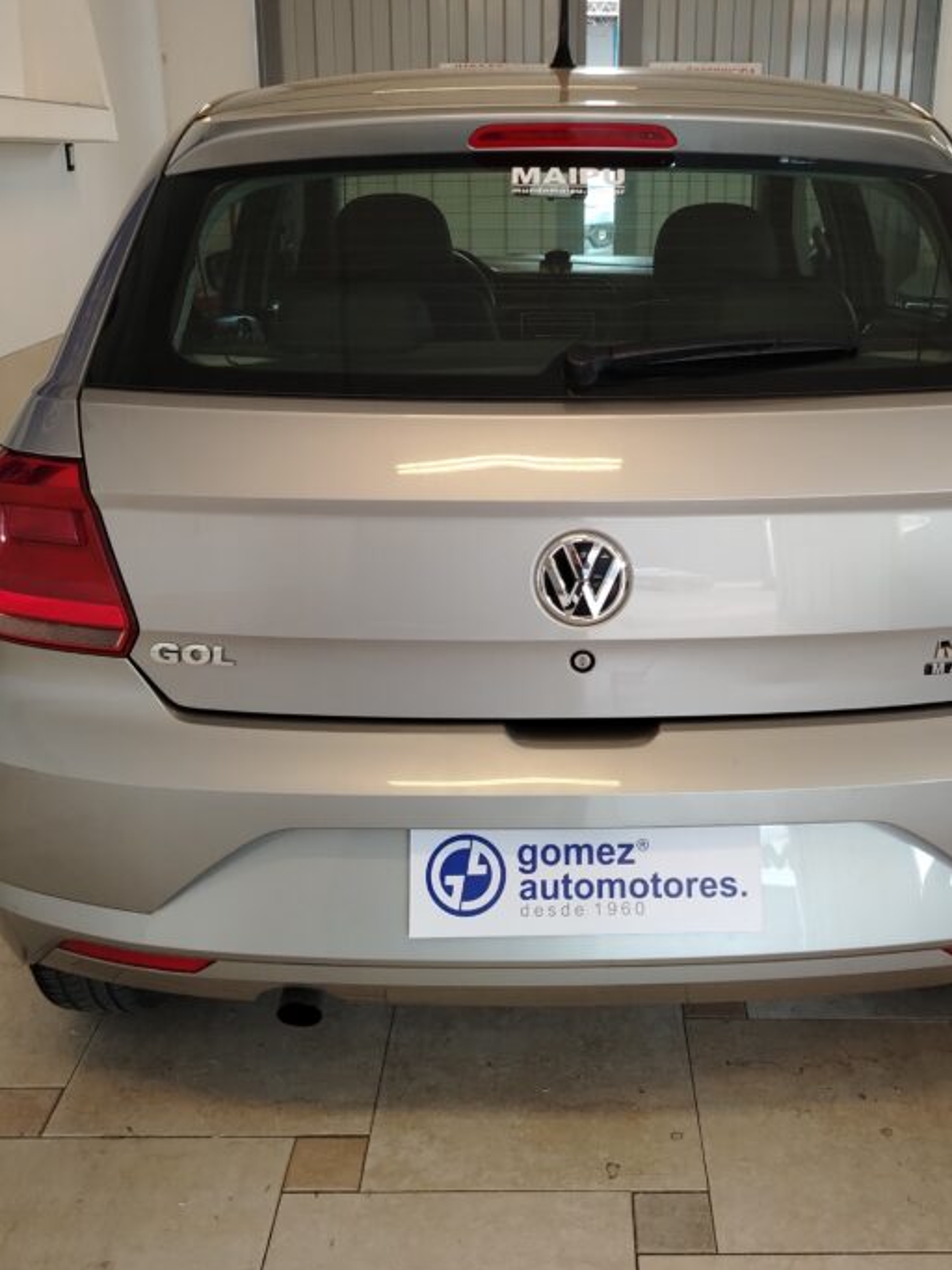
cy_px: 517
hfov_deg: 39.5
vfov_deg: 51.1
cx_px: 565
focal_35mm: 36
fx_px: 1320
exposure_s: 1/50
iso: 625
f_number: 1.75
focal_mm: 5.25
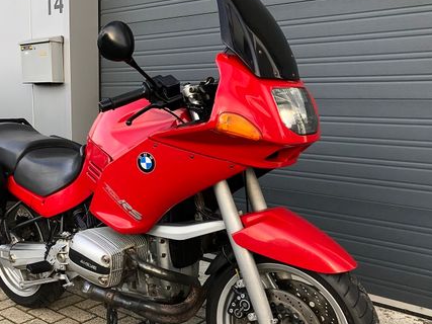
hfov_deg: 44.2
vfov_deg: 34.2
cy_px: 195
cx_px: 146
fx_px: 524
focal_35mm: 42
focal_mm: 3.99
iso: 20
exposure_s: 1/123
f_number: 1.8
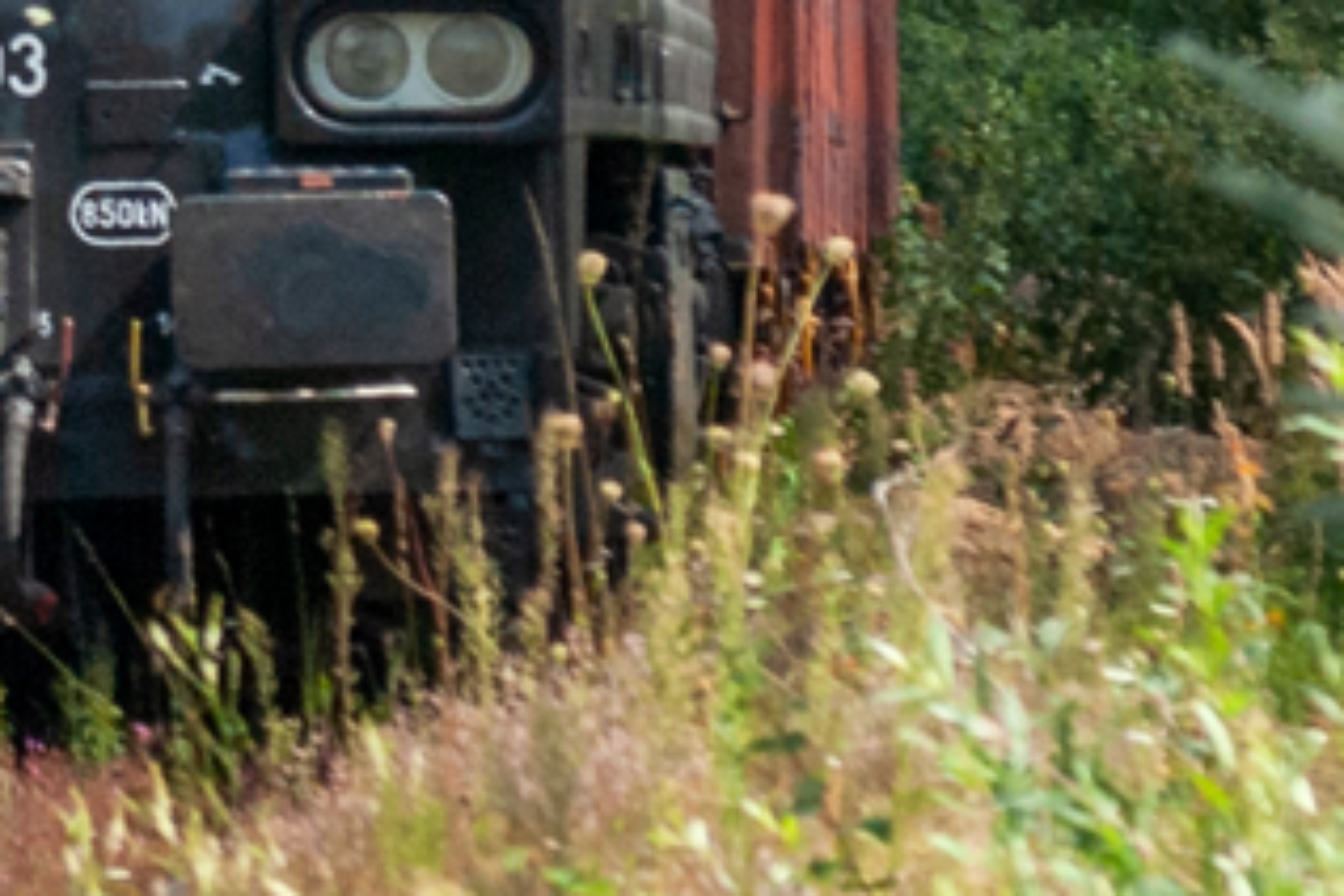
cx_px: -693
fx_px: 25347
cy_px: -676
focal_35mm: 679
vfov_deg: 2.0
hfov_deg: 3.0
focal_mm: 90
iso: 100
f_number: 10
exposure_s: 1/320
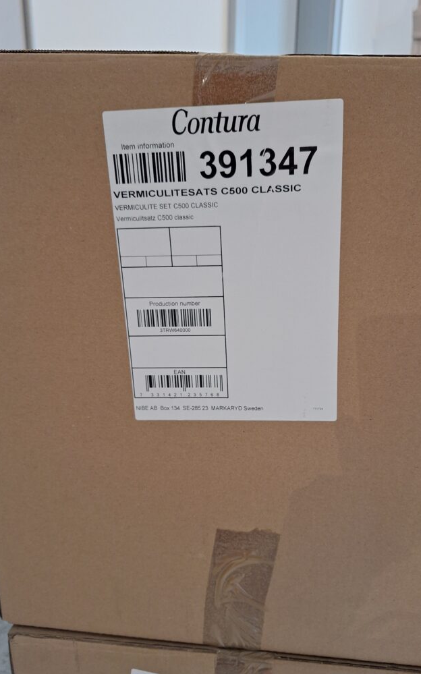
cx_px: 245
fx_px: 459
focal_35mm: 25
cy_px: 340
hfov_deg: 49.1
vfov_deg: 72.6
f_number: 1.8
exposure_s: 1/40
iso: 160
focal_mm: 5.54
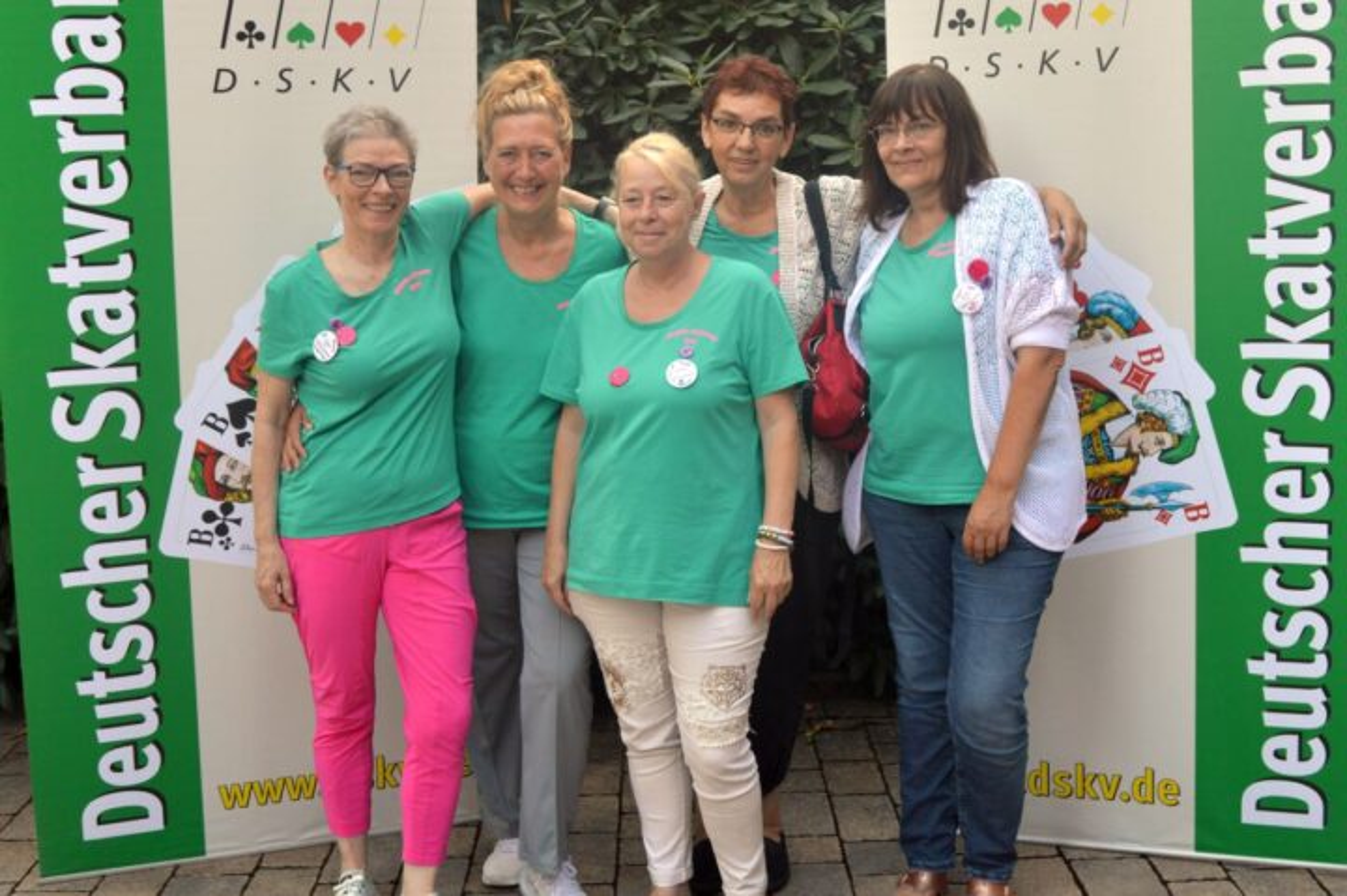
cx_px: 674
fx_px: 1346
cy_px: 448
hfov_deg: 53.2
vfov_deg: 36.8
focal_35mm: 36
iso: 360
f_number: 5.6
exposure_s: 1/125
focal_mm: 24
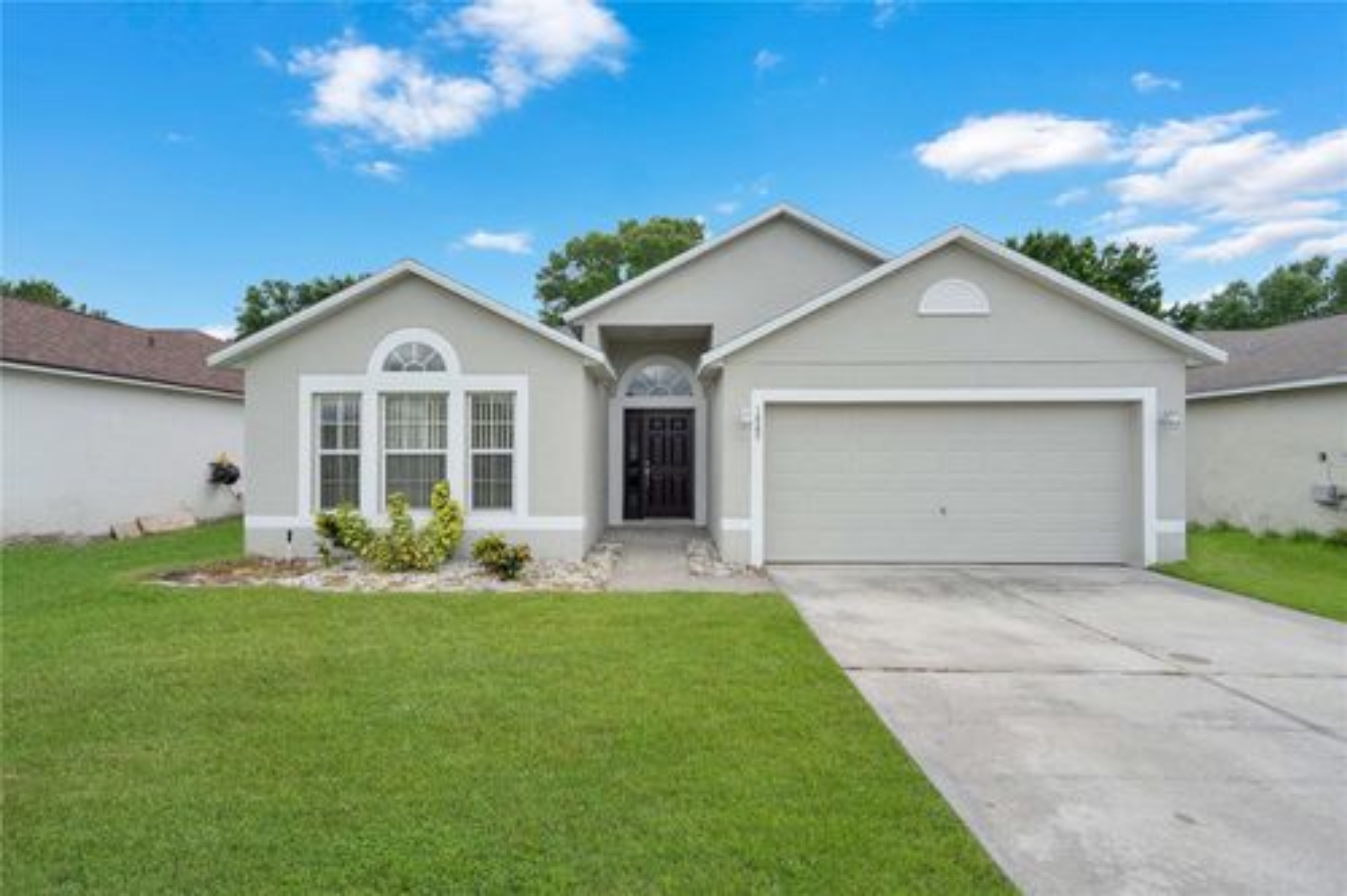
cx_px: 674
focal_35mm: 16
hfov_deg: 96.8
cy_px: 448
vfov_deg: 73.7
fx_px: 598
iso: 100
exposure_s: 1/125
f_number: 11
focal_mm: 16
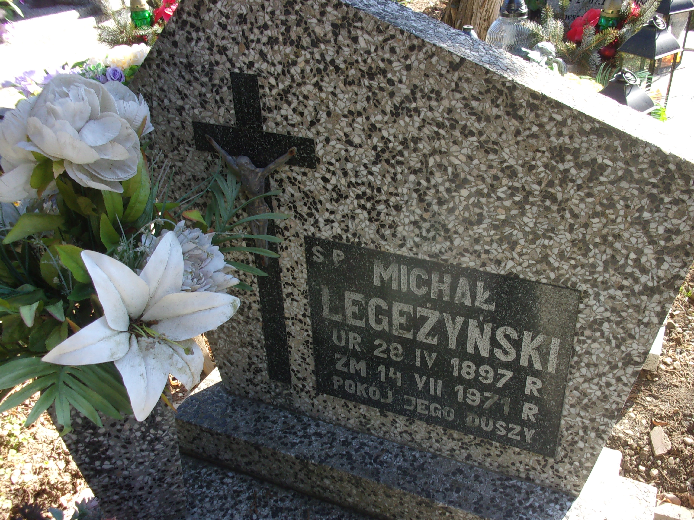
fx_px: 702
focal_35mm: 35
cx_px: 385
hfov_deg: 52.5
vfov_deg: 40.6
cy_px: 305
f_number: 3.9
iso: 84
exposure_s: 1/125
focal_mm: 5.1
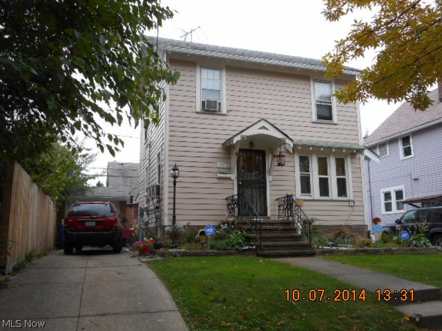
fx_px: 434
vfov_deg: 41.8
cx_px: 221
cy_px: 166
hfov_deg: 54.0
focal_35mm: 34
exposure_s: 1/30
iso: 110
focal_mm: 6
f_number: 4.2
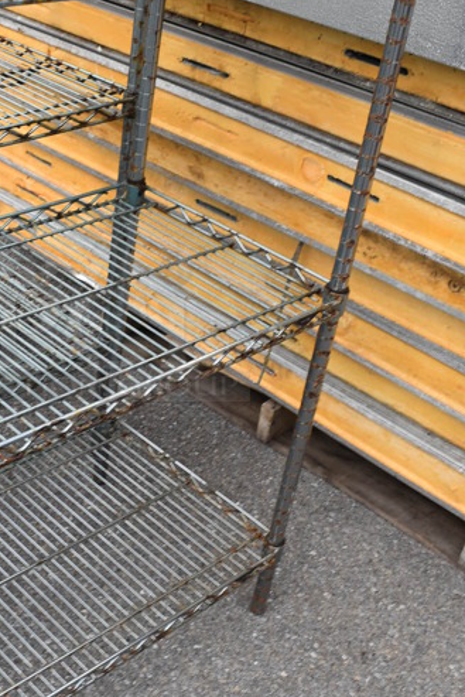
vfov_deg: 39.6
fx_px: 968
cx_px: 93
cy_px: 327
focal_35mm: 50
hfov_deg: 26.5
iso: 200
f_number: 6.3
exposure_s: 1/250
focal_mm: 18
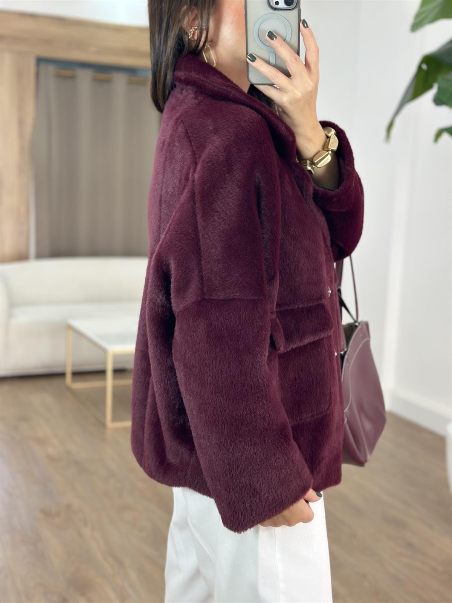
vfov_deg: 39.7
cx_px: 226
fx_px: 836
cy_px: 302
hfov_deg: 30.3
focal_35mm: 48
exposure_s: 1/141
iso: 80
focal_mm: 6.86
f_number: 1.78
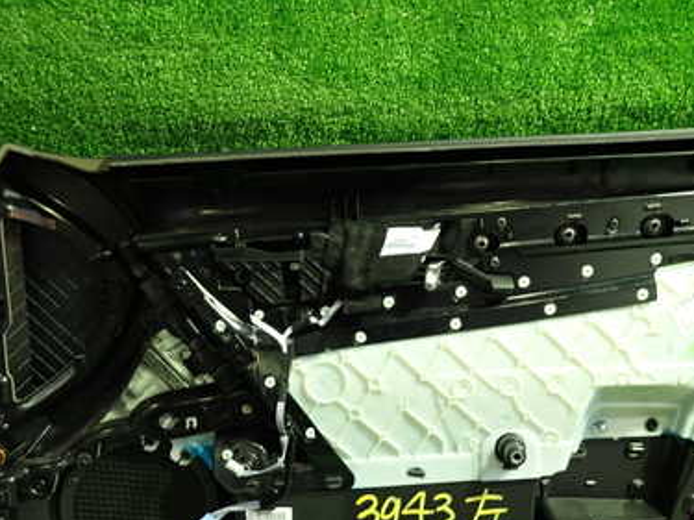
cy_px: 368
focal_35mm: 40
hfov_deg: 46.8
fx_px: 802
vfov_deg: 35.4
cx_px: 374
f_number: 2
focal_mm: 4.5
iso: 250
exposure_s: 1/30
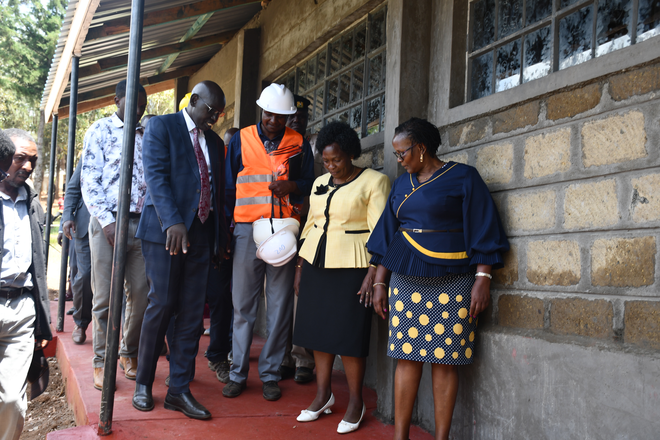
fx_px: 733
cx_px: 330
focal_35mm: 40
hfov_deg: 48.5
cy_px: 220
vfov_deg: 33.4
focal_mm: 27
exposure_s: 1/80
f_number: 4.5
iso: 100
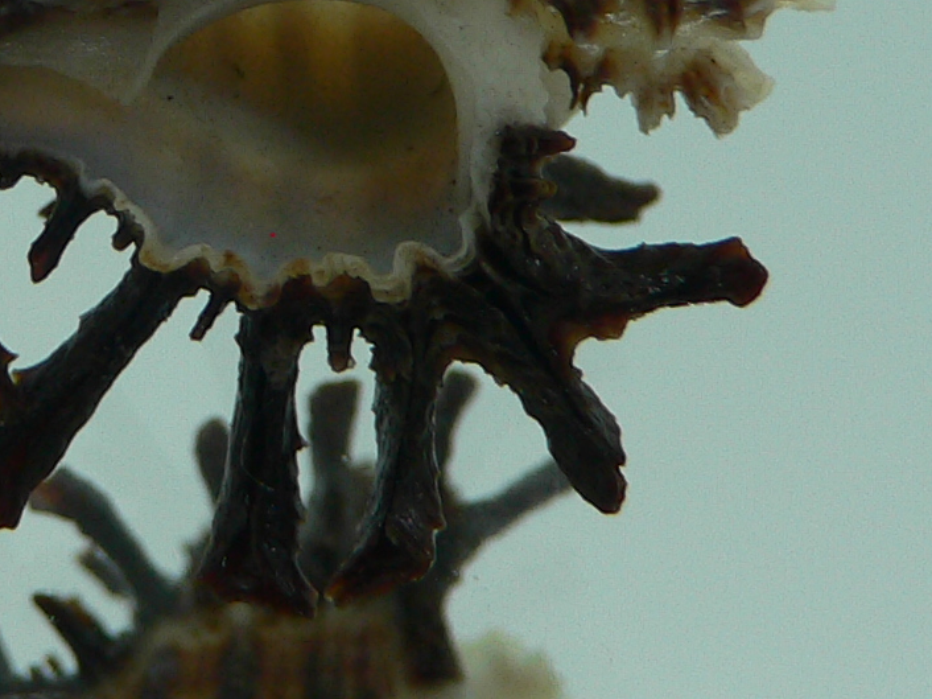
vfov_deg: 14.6
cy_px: 38
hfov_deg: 19.3
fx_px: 2691
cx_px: 124
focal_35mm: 100
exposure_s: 1/60
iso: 80
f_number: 2.8
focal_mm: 4.6
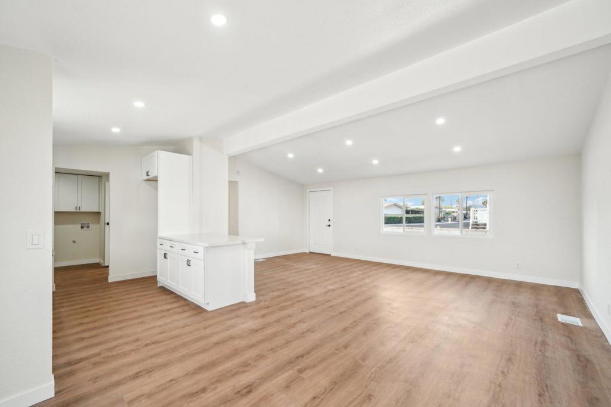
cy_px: 204
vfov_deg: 81.2
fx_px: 238
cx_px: 306
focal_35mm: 14
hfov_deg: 104.2
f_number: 8
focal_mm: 14
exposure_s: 1/30
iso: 320
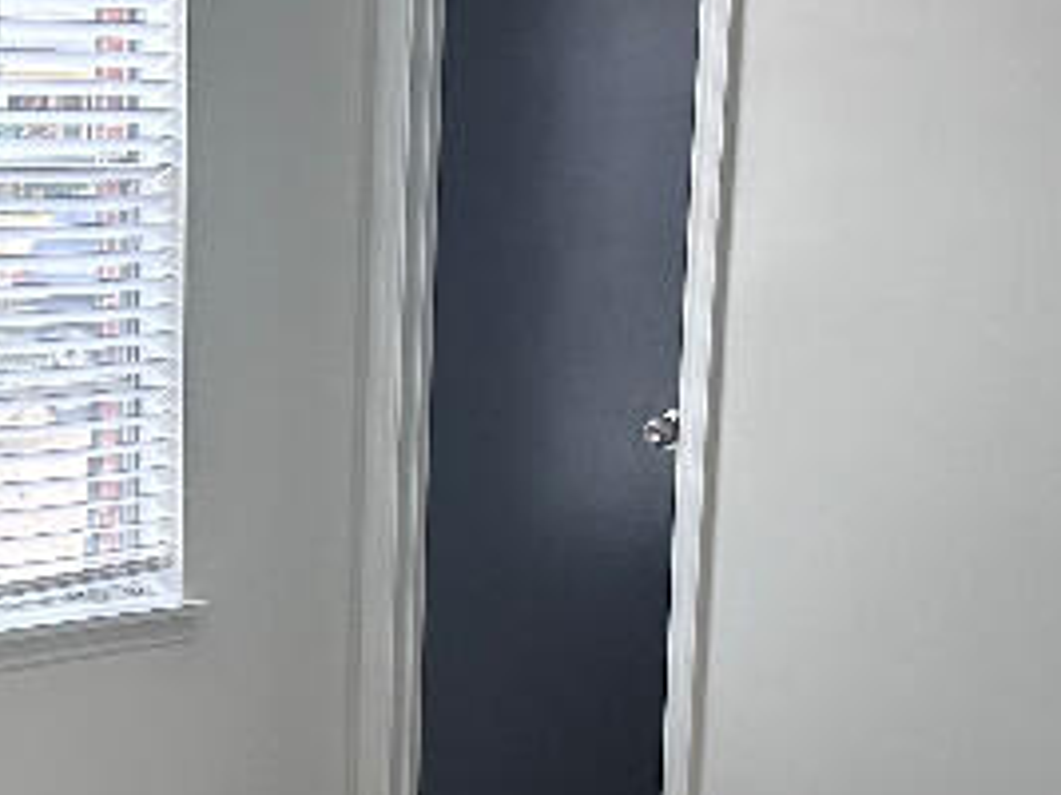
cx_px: -8
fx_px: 2819
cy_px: 759
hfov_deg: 20.6
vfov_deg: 15.8
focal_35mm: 92
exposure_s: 1/60
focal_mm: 6.86
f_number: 1.78
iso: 320
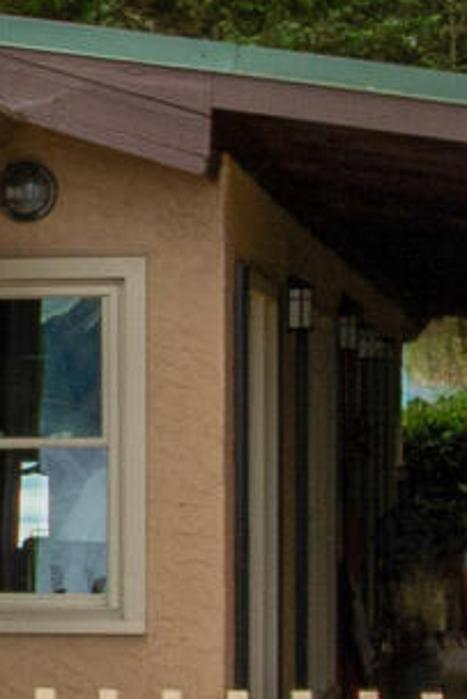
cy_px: 414
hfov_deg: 5.0
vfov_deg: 8.4
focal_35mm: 246
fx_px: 4781
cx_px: -1376
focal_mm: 12.29
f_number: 7.1
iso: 100
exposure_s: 1/60
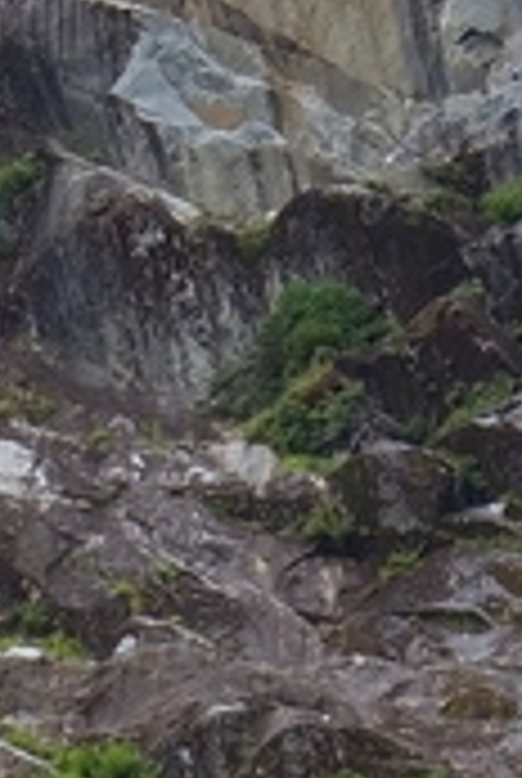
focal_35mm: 428
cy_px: 1808
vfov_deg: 4.7
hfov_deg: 3.2
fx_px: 9271
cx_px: -266
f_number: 5
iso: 100
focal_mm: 58
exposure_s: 1/125
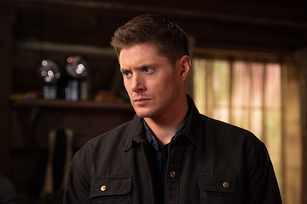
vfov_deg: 15.9
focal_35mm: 86
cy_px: 102
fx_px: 733
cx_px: 154
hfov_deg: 23.6
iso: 2000
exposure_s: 1/80
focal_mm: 86
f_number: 2.8
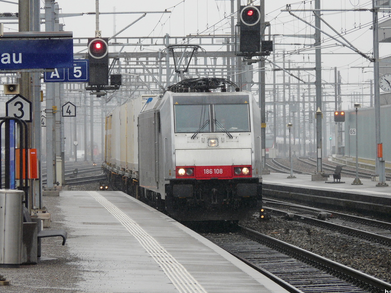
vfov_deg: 5.7
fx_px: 2971
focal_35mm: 263
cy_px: 144
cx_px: 205
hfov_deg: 7.5
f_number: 4.5
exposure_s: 1/250
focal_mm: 39.3
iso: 100
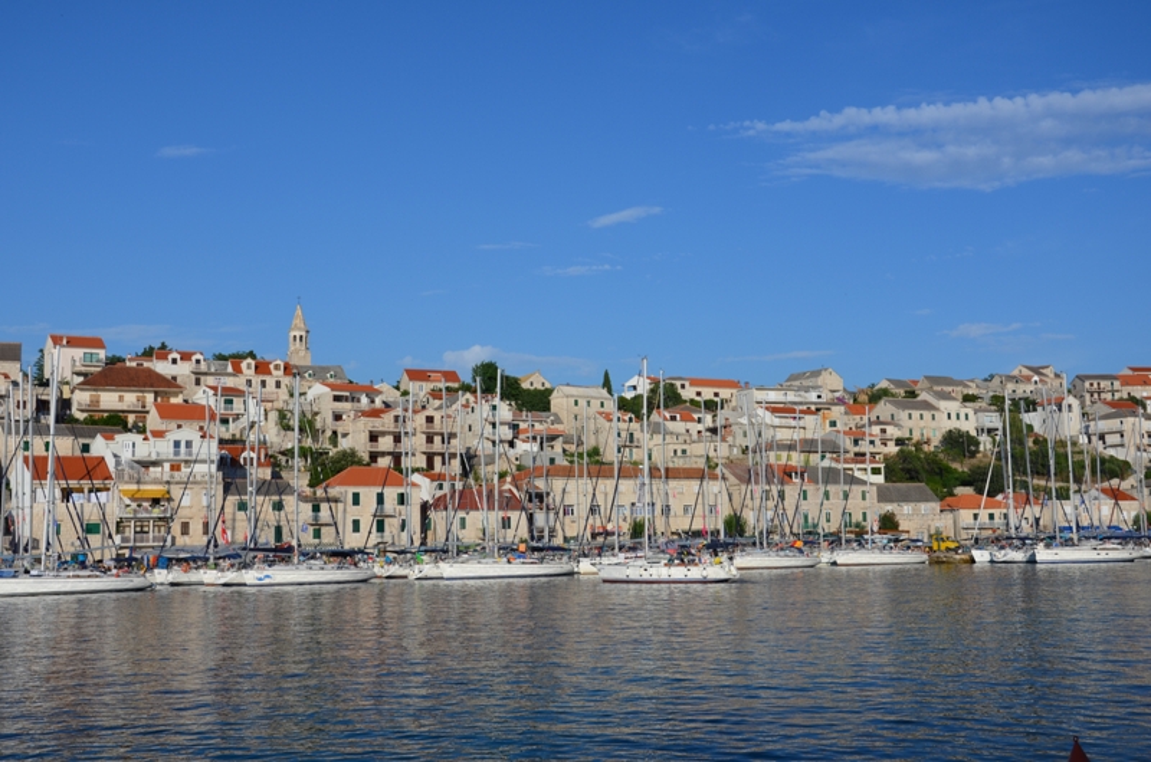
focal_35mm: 39
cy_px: 381
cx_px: 576
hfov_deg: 49.6
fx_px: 1244
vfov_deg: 34.1
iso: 110
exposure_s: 1/250
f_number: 8
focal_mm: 26
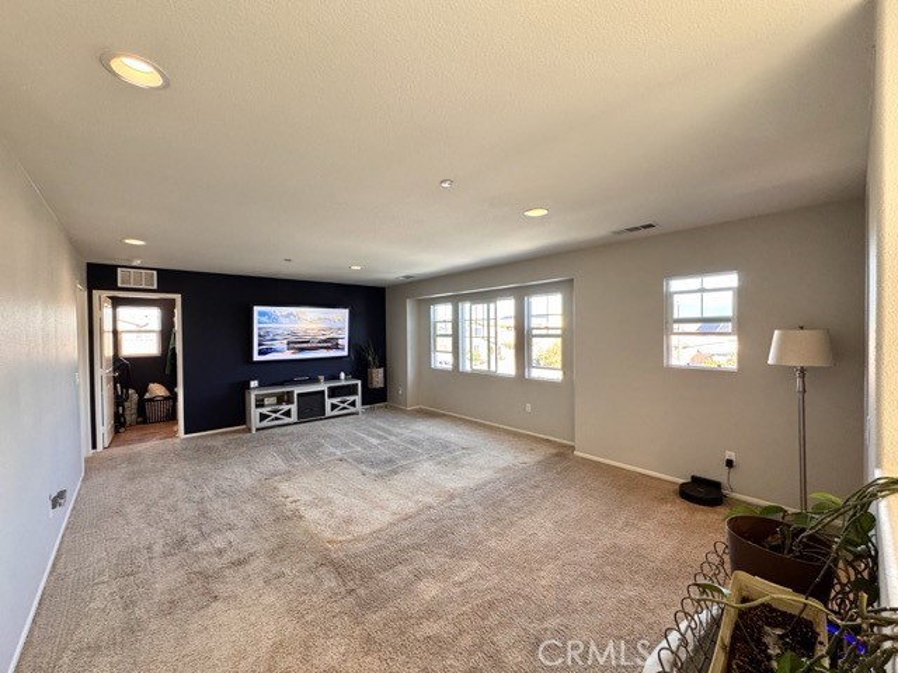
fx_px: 363
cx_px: 449
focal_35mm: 14
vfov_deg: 85.7
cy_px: 336
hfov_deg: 102.1
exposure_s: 1/120
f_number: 2.2
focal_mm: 2.22
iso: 200
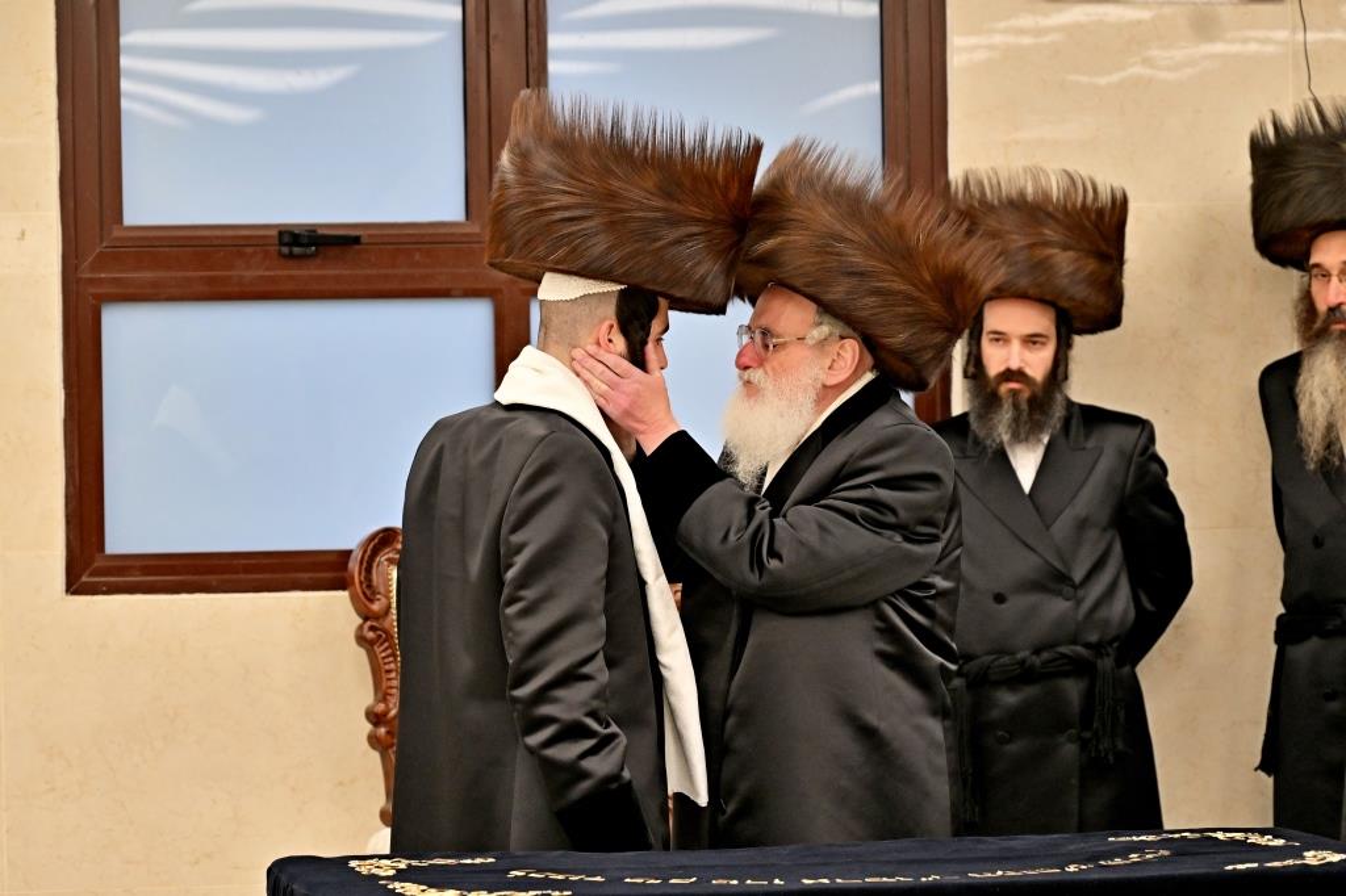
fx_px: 5606
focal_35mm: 150
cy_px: 448
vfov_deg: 9.1
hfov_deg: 13.7
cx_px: 673
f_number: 4
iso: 640
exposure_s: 1/400
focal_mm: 100
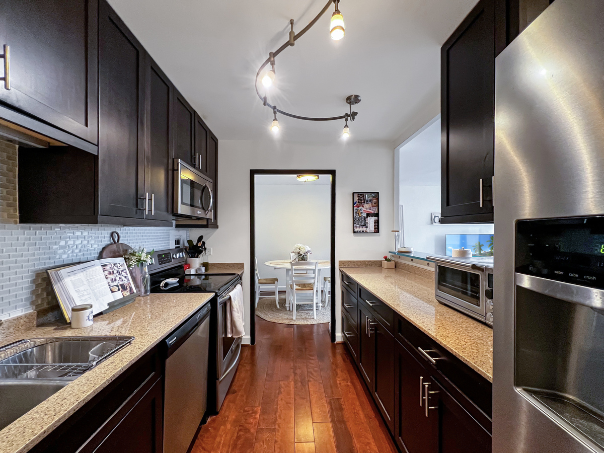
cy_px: 226
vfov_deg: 89.9
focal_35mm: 13
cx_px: 302
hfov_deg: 106.2
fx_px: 227
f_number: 1.8
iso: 250
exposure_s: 1/60
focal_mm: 1.57
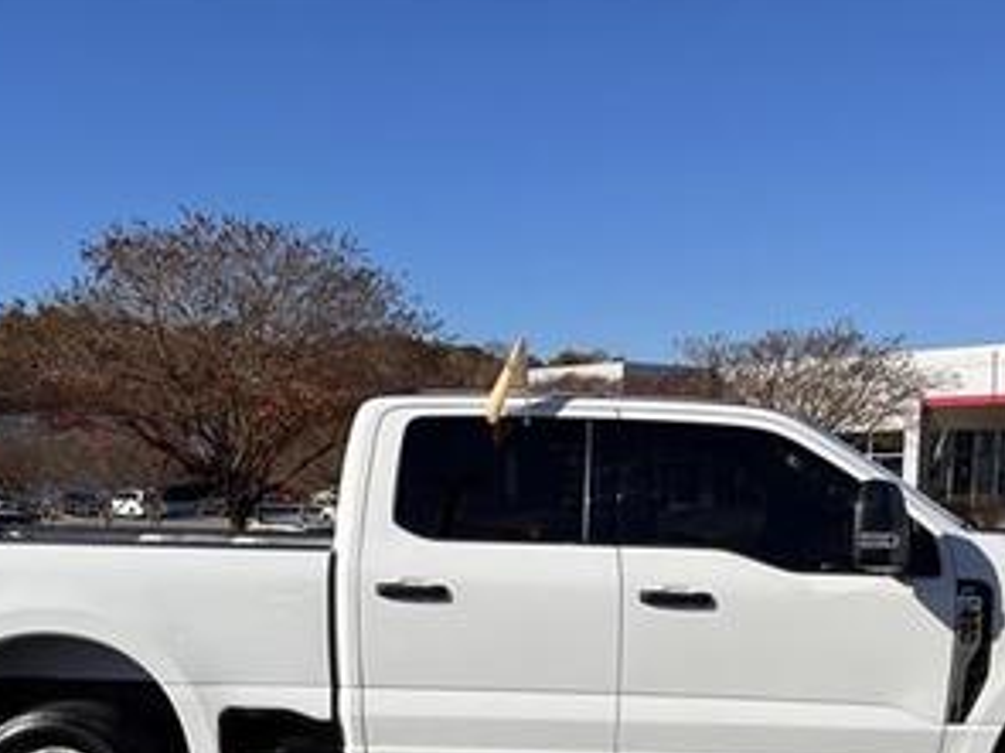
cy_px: 620
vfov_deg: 33.9
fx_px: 1190
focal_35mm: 41
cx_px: 535
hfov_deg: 45.8
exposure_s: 1/8197
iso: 80
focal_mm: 6.86
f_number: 1.78
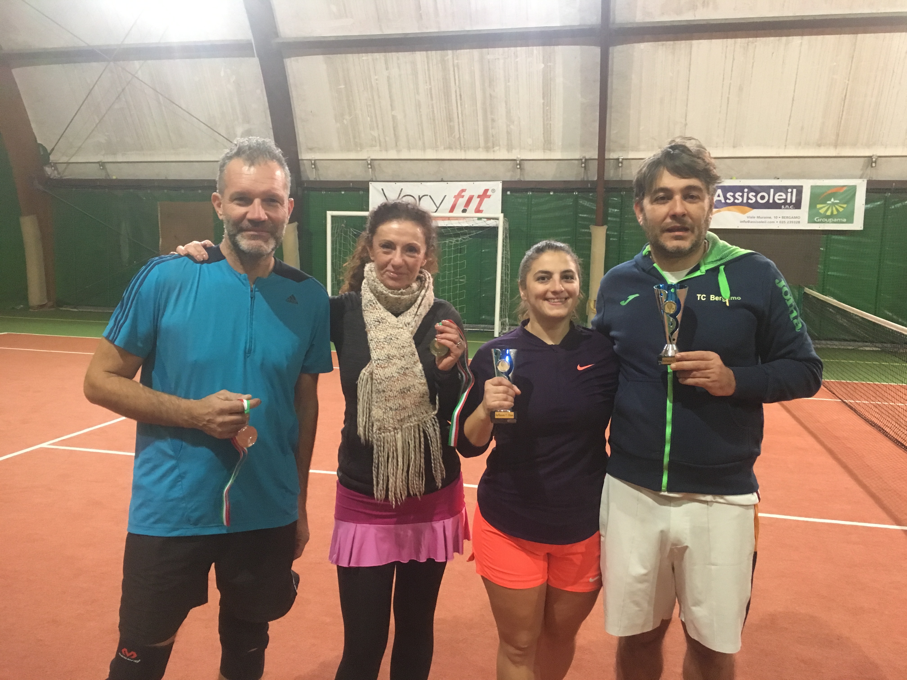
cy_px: 340
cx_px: 454
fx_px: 760
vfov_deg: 48.2
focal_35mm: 29
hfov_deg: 61.7
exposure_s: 1/17
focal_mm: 4.15
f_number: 2.2
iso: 200
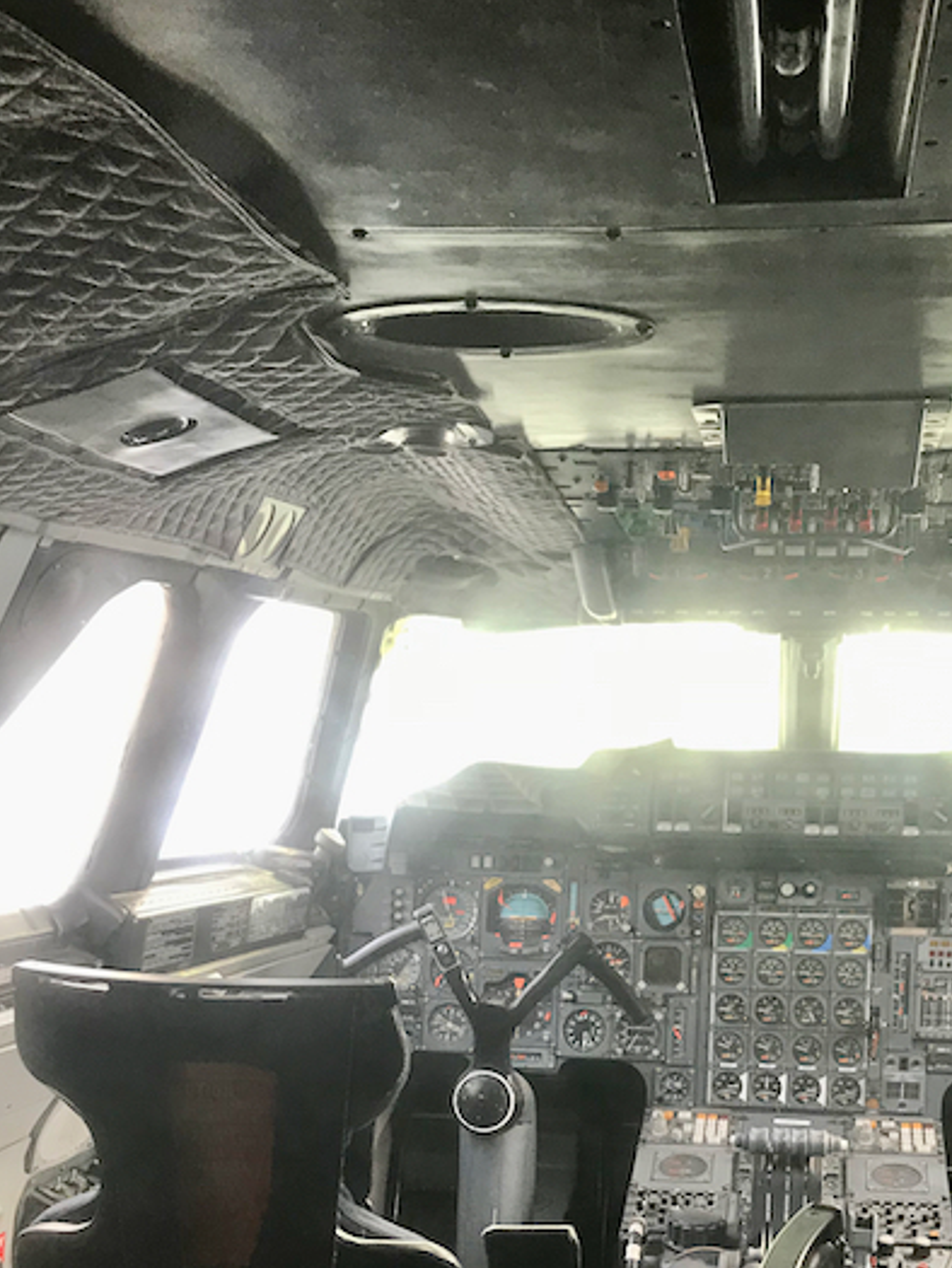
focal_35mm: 48
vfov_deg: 37.8
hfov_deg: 30.2
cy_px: 1065
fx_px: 1759
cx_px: 591
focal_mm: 3.99
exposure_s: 1/33
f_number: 1.8
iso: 32
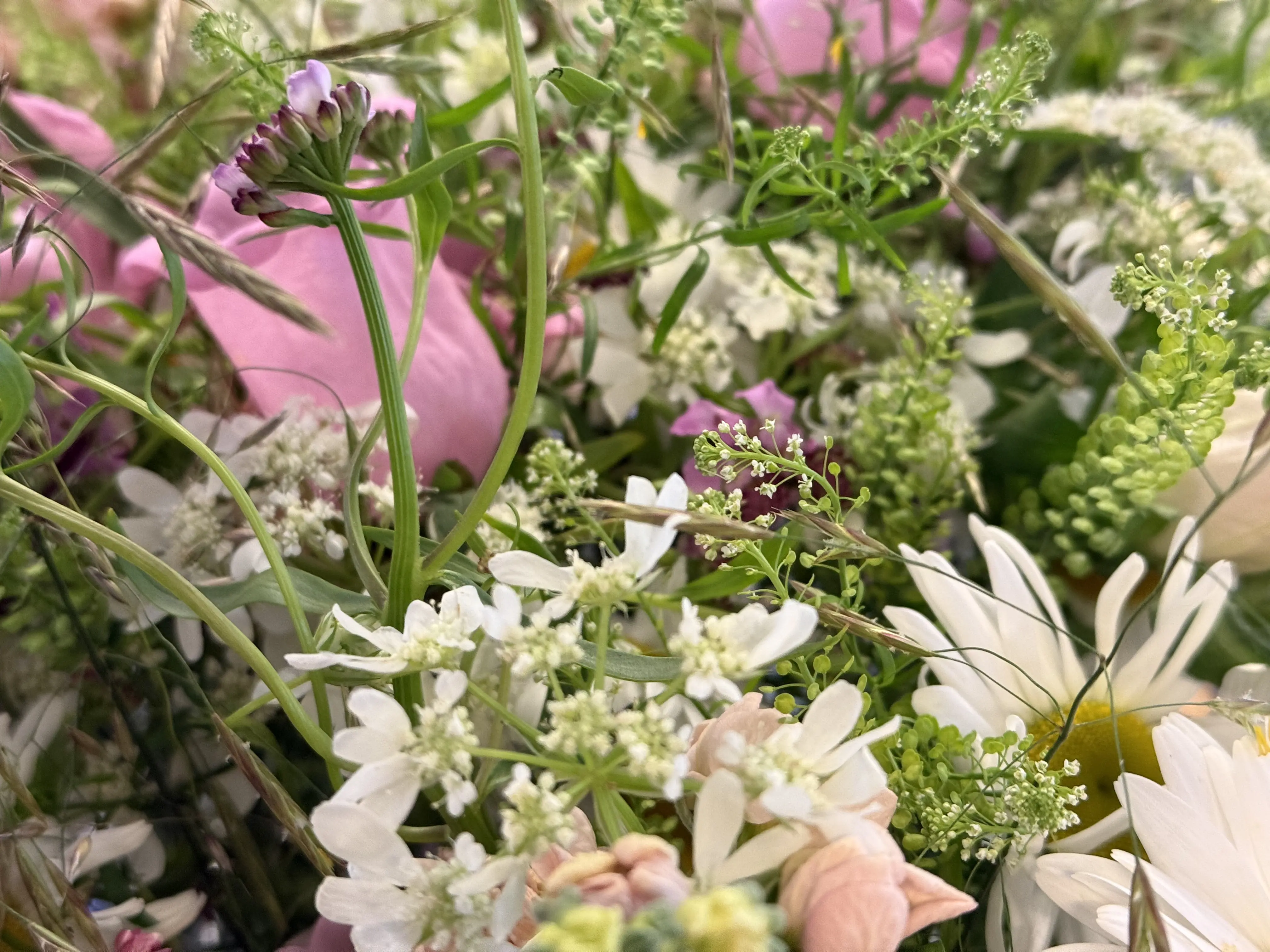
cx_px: 635
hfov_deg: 39.7
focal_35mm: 48
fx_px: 1761
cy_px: 476
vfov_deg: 30.3
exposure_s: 1/50
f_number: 1.78
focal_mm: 6.76
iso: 250
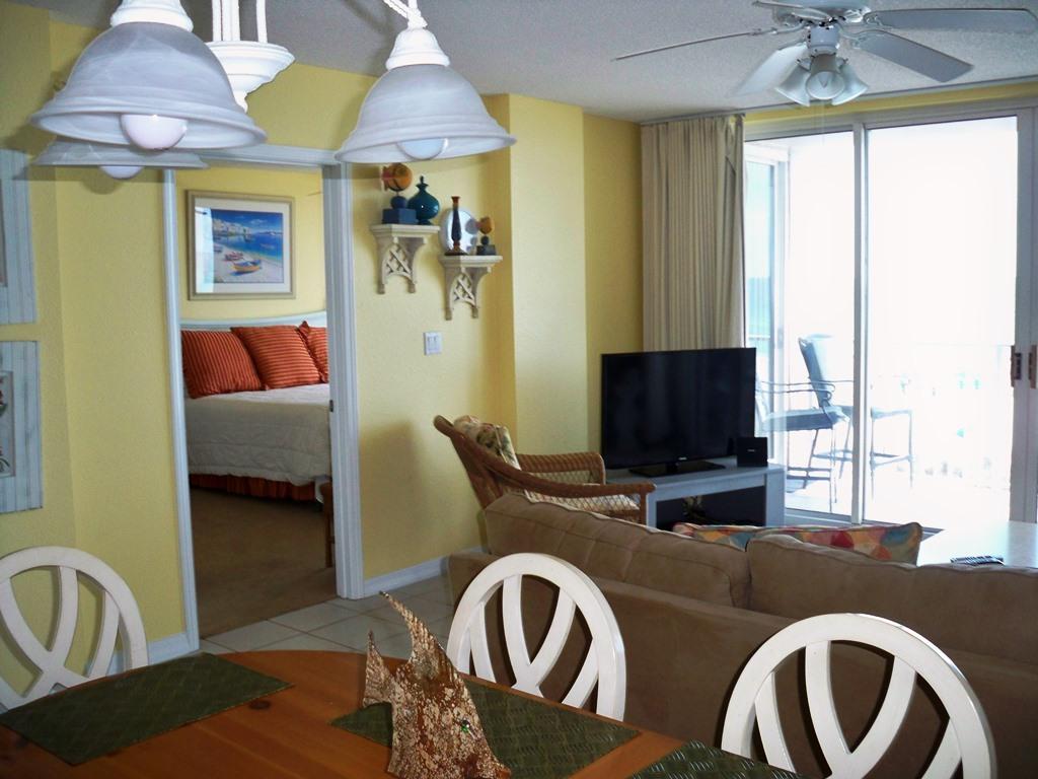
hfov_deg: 52.6
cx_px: 519
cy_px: 390
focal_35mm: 35
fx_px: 1050
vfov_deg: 40.7
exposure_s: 1/60
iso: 200
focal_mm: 6.3
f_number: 3.1
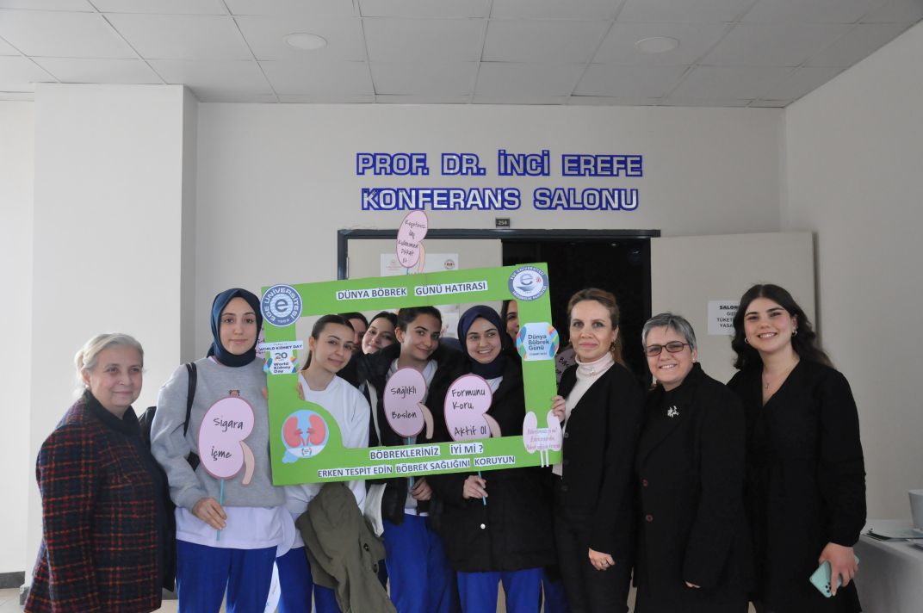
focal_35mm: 60
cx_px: 462
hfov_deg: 33.4
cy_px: 306
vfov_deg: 22.6
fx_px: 1536
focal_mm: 40
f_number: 7.1
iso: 2000
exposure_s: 1/200
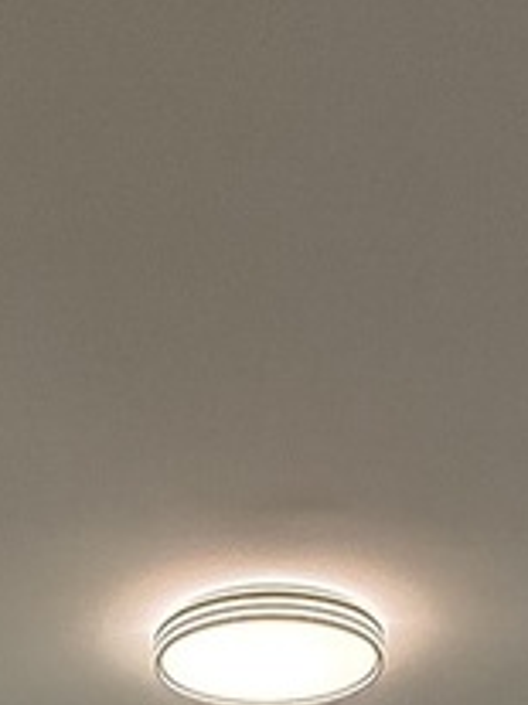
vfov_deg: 18.8
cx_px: 211
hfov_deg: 20.1
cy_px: 1345
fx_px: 1486
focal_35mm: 73
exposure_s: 1/120
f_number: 2.2
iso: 160
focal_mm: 2.22
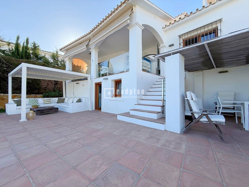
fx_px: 101
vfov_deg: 85.7
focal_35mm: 14
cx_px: 124
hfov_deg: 102.1
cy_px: 94
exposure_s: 1/751
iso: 50
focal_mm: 2.22
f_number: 2.2
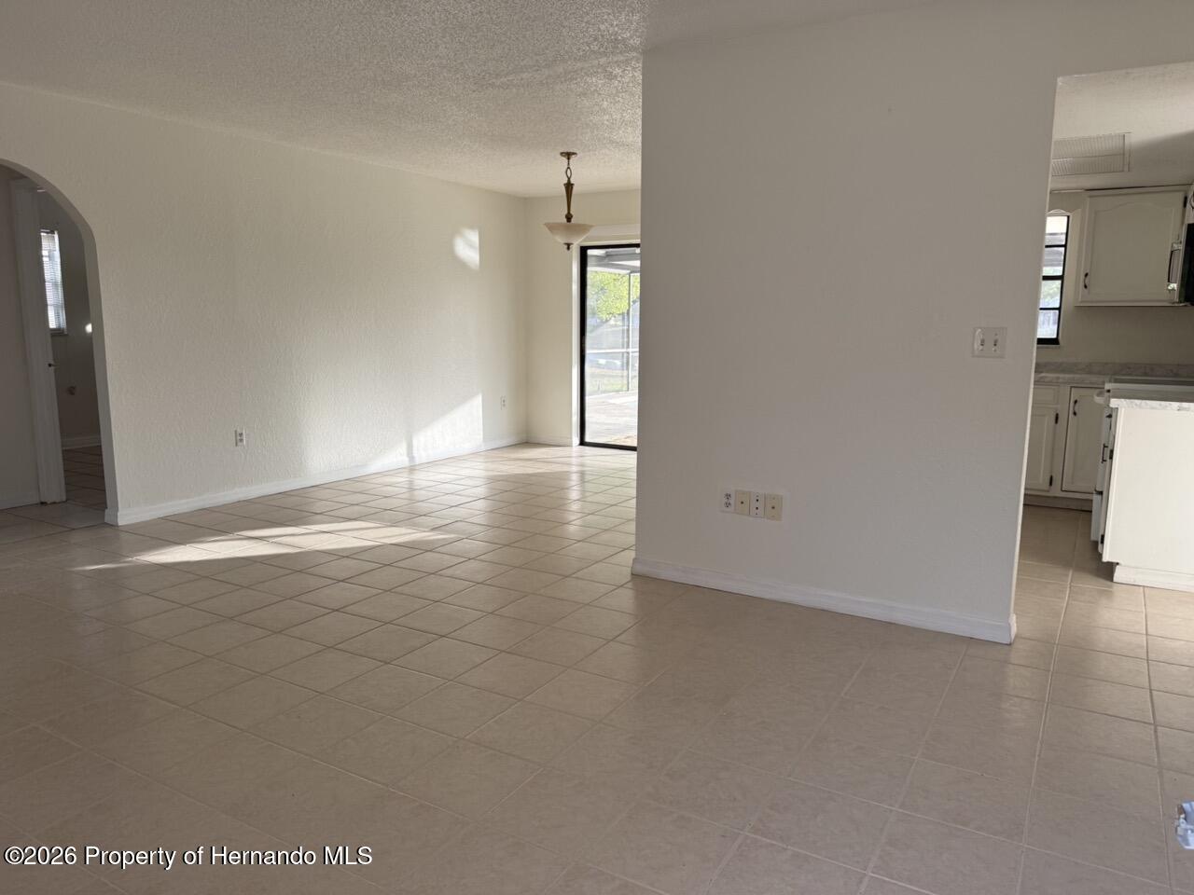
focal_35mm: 24
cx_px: 597
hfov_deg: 71.6
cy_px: 448
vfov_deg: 56.8
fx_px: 828
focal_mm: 6.76
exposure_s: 1/336
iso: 100
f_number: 1.78
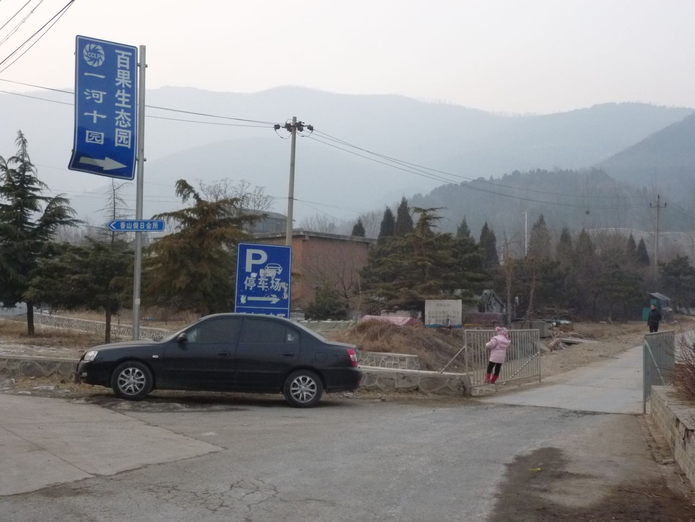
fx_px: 964
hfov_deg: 39.7
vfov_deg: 30.3
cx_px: 348
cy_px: 261
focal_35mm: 48
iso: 400
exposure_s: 1/100
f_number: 4
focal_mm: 8.6
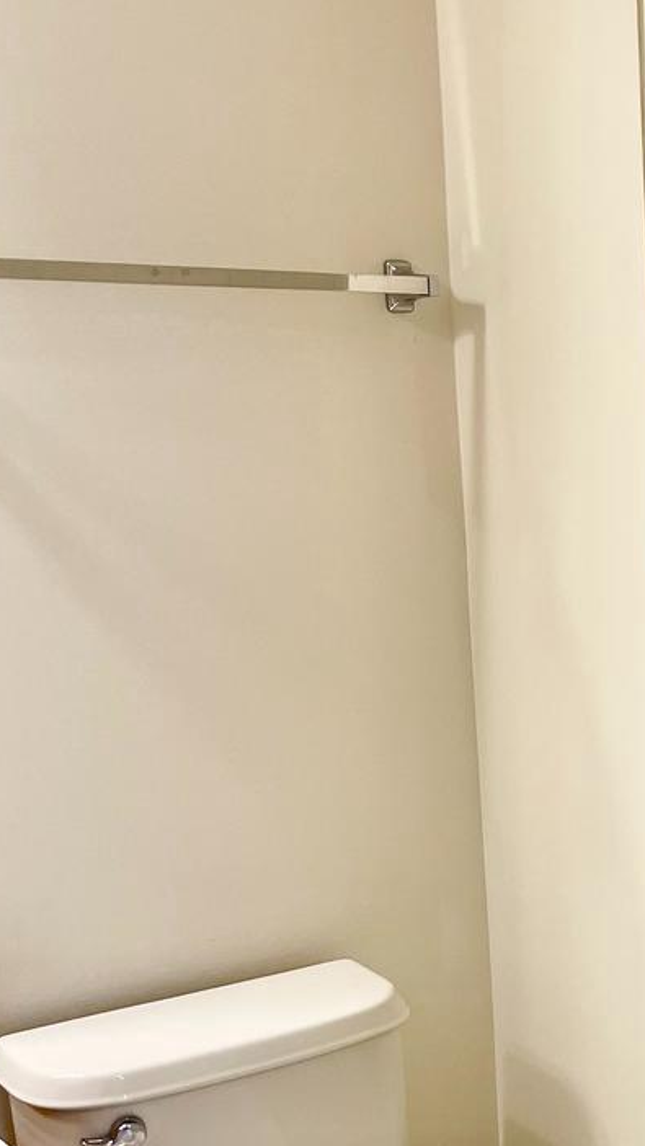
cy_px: 833
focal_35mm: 62
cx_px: 895
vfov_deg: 33.3
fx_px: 1885
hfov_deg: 17.8
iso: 100
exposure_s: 1/120
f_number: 1.6
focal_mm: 5.1
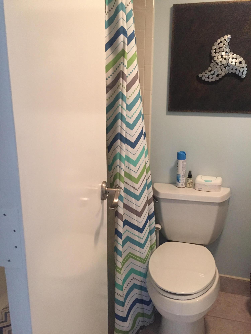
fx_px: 280
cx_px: 126
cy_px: 167
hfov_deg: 48.2
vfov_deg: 61.7
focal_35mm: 29
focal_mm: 4.15
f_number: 2.2
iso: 250
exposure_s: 1/30
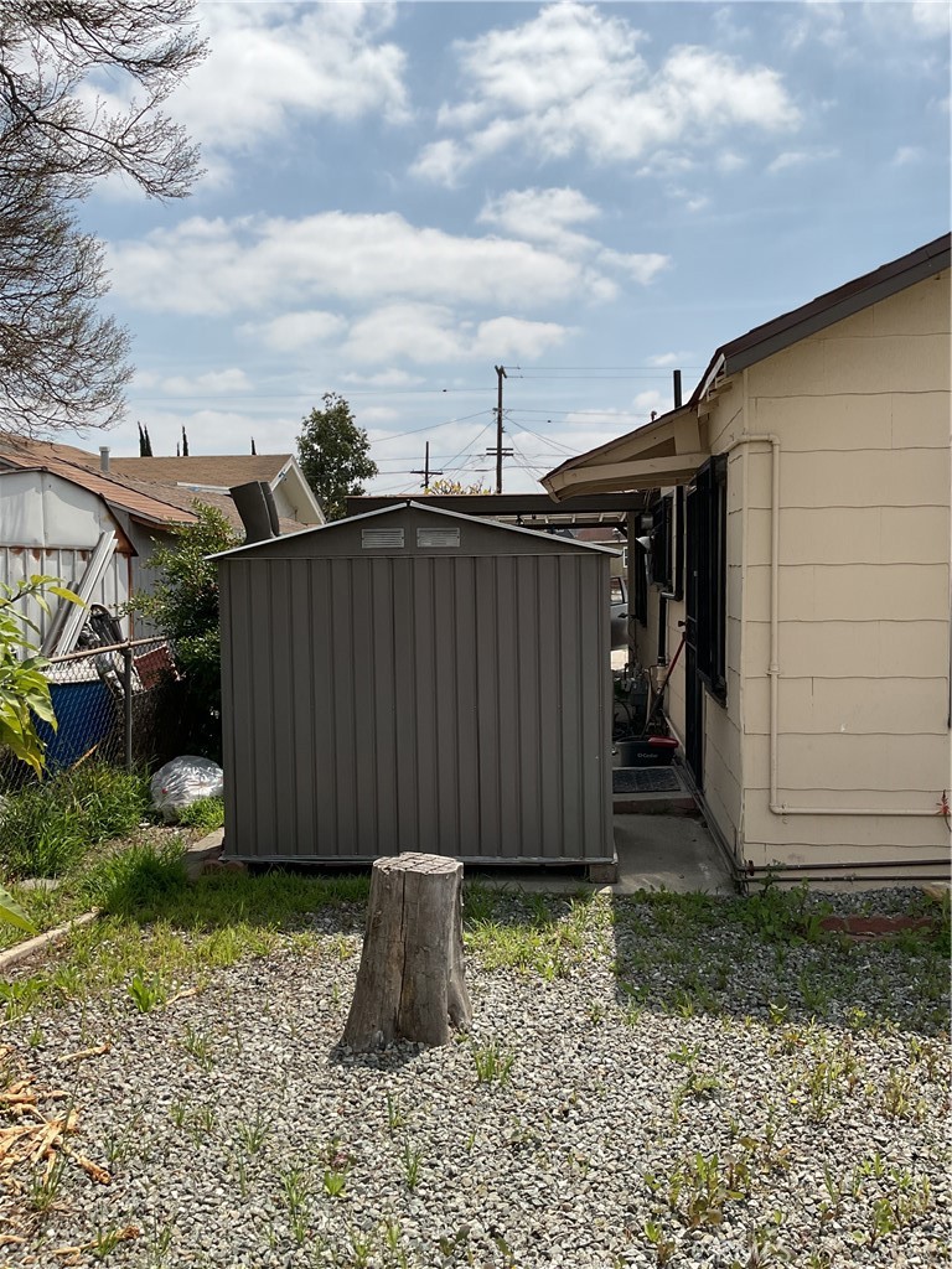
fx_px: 1063
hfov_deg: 48.2
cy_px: 634
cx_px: 476
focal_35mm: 29
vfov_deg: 61.7
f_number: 1.8
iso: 16
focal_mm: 3
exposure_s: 1/3125
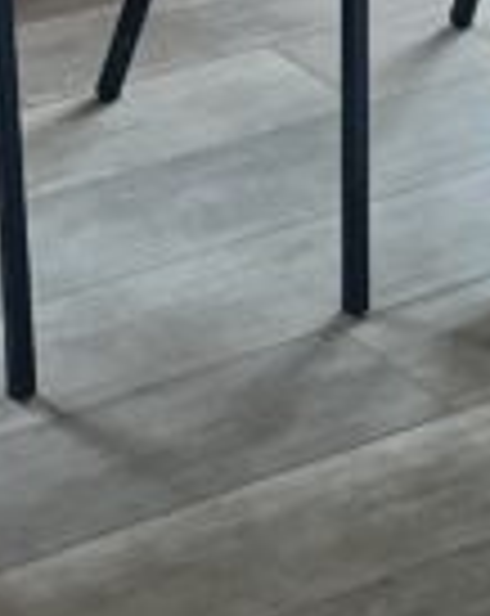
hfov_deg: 8.1
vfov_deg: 8.8
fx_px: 3456
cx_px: 530
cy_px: -1093
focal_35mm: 190
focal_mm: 5.1
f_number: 1.6
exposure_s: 1/104
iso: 125
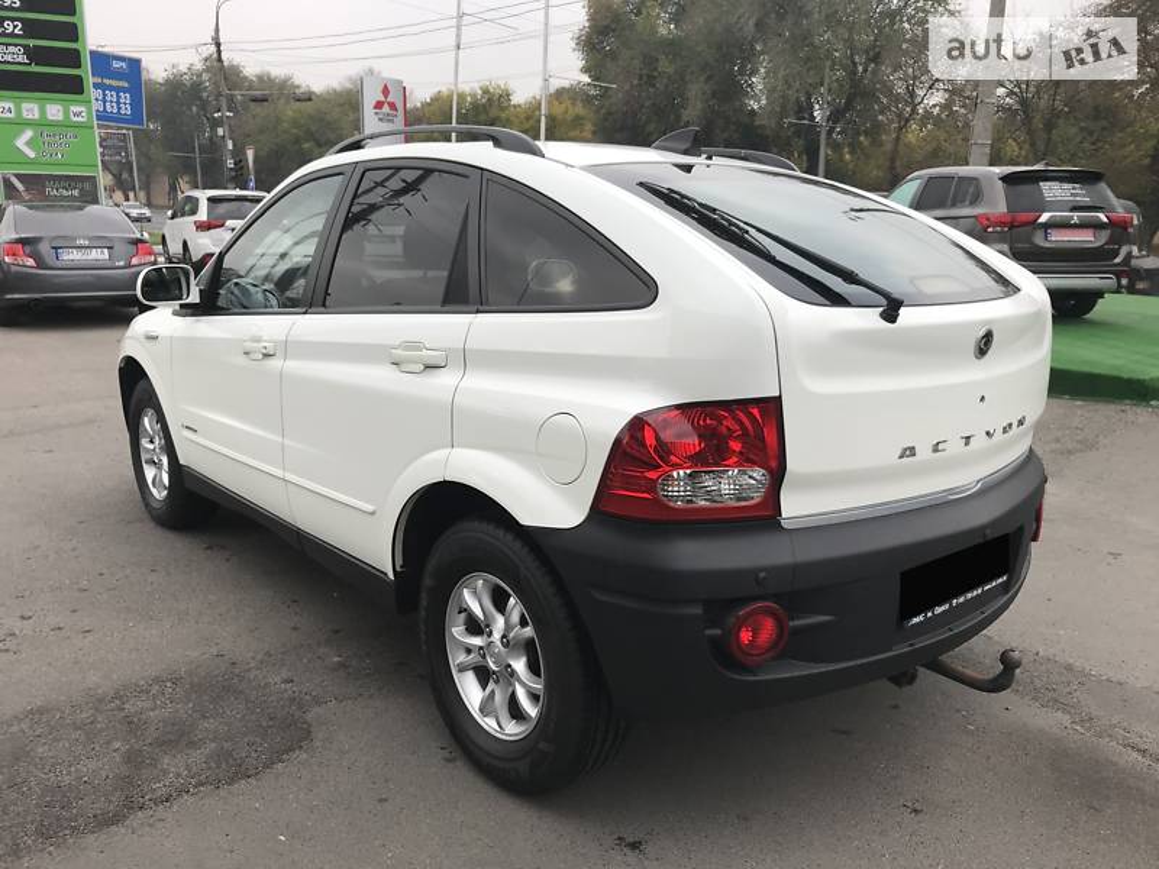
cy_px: 434
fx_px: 937
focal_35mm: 28
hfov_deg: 63.4
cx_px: 580
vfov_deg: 49.7
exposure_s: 1/573
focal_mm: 4
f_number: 1.8
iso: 20
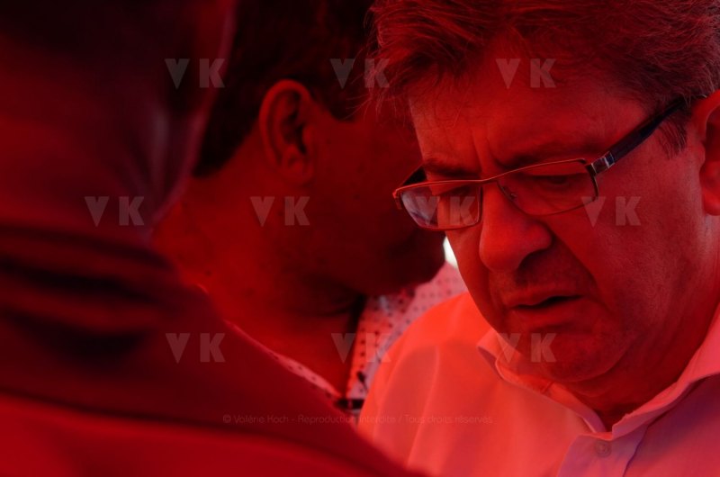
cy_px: 238
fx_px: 4192
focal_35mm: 210
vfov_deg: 6.5
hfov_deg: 9.8
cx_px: 360
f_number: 9
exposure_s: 1/500
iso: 500
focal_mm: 140
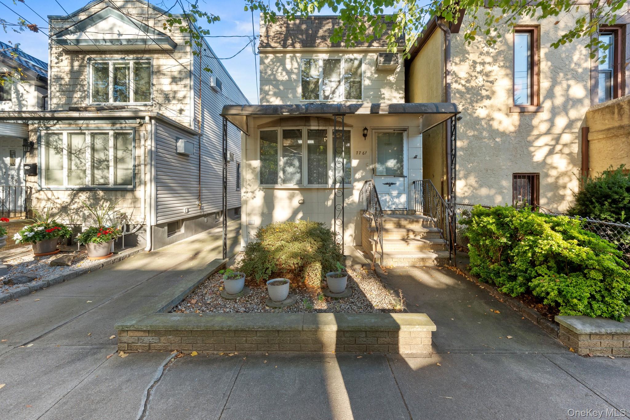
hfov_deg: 104.3
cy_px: 210
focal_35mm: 14
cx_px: 315
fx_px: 245
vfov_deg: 81.2
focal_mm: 14
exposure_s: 1/30
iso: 1250
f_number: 10
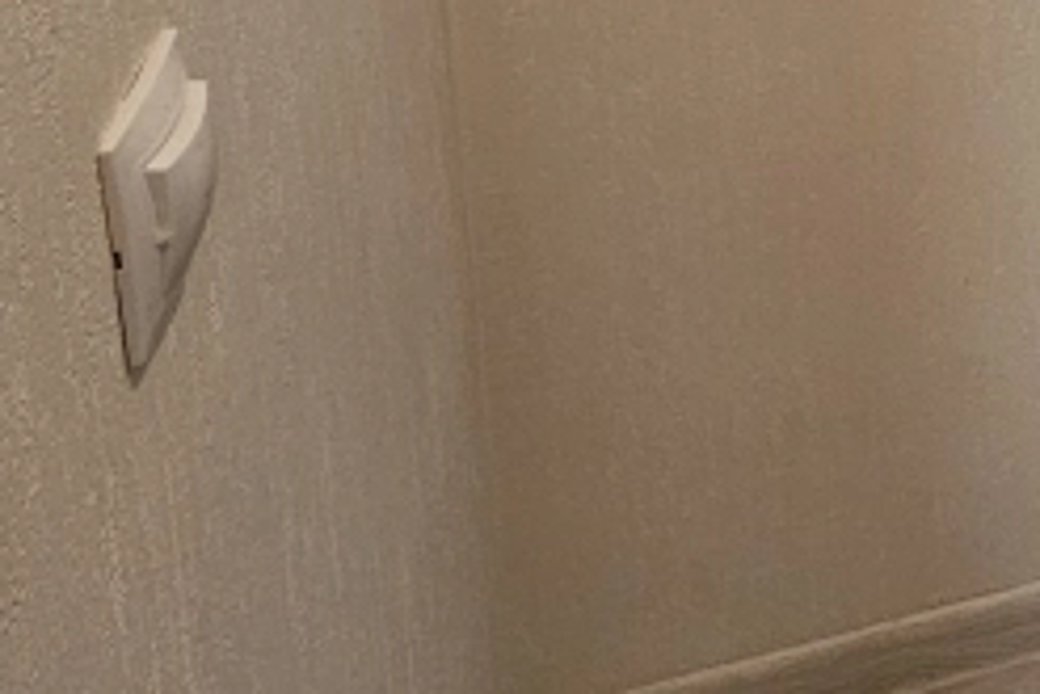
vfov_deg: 17.9
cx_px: 1335
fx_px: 1705
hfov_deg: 28.2
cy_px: -593
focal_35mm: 59
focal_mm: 2.2
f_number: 2.2
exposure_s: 1/50
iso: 160
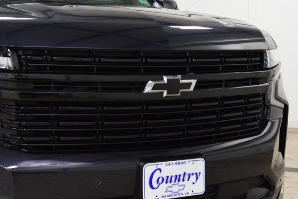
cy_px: 100
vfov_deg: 18.9
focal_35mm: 72
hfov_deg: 28.1
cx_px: 149
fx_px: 596
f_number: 5
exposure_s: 1/60
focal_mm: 48
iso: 1600
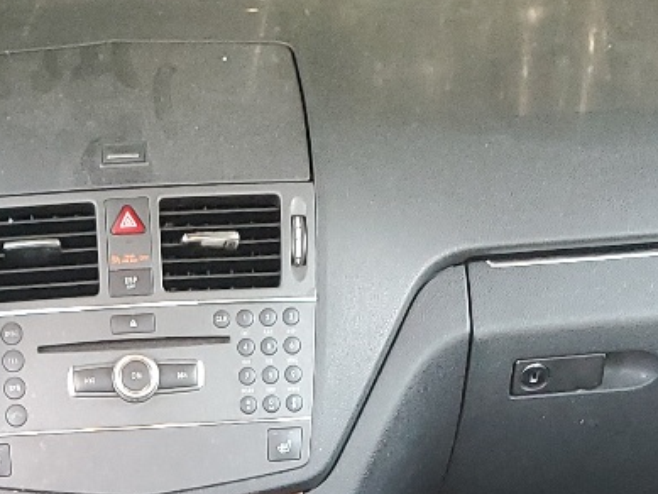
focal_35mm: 107
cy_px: 895
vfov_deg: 12.6
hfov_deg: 18.2
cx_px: 100
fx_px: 2035
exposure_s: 1/60.2
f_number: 1.5
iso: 182
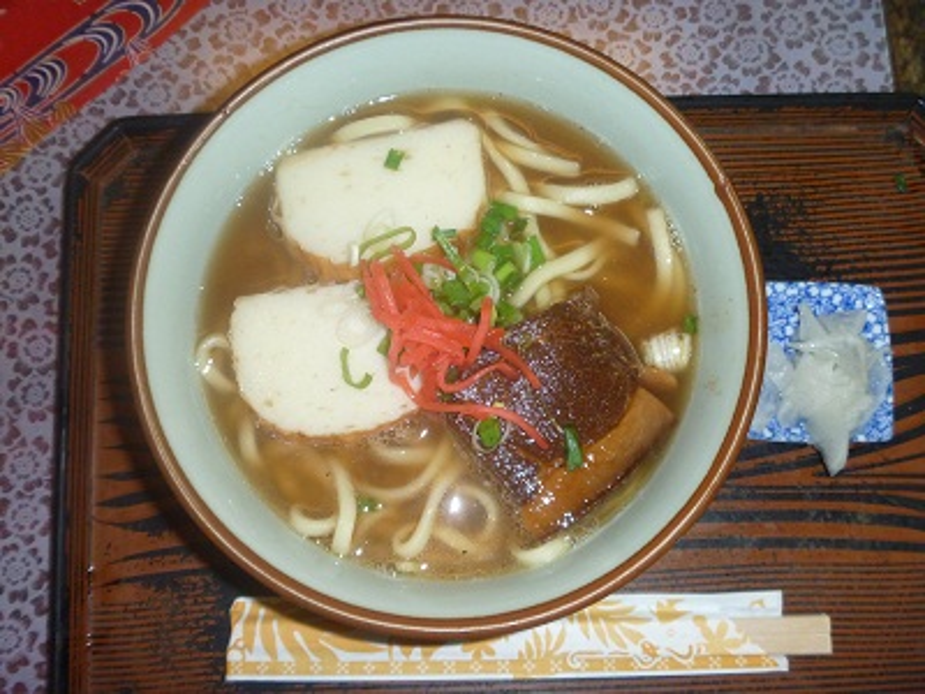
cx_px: 462
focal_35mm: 35
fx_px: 935
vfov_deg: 40.7
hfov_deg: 52.6
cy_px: 347
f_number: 3.5
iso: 250
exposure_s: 1/30
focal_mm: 6.3
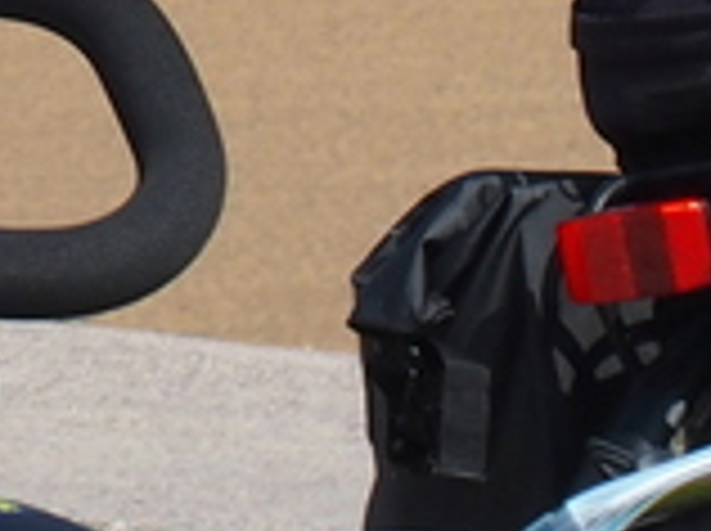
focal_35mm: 649
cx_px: -639
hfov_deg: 3.0
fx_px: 13310
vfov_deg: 2.3
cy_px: -490
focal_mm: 21.2
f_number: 5.6
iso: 100
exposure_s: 1/500
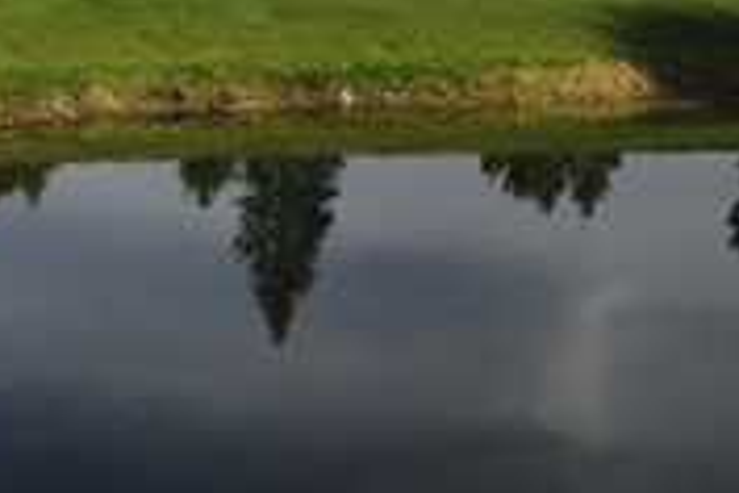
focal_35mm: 112
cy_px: -249
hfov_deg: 18.0
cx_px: 79
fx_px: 2299
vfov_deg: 11.7
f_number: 8
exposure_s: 1/50
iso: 125
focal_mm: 31
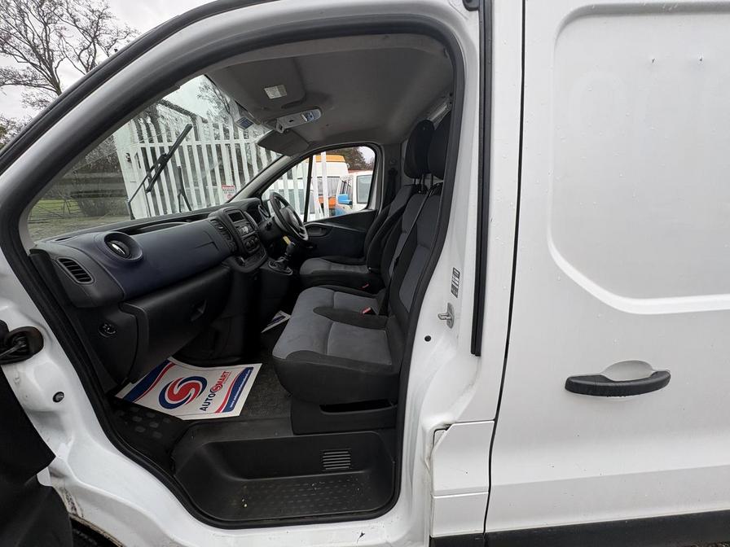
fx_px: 295
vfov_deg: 85.7
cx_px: 365
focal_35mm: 14
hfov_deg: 102.1
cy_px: 274
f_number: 2.2
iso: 40
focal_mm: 2.22
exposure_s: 1/172
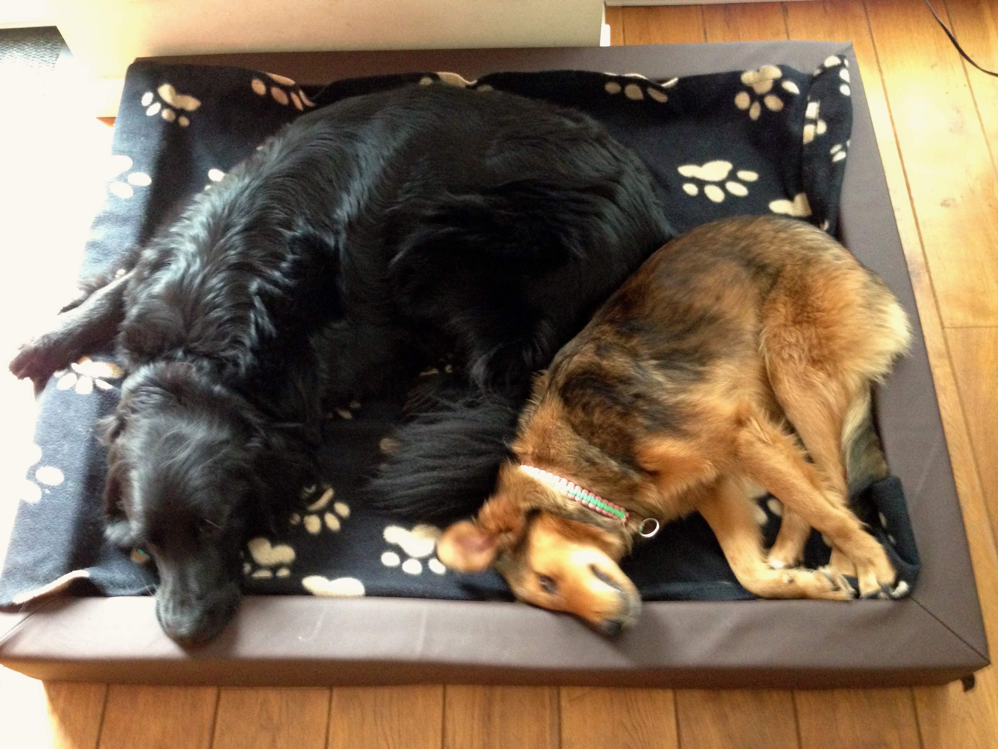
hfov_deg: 55.4
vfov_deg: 42.9
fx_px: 951
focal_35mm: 33
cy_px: 374
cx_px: 499
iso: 400
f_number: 2.4
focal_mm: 4.12
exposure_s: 1/15
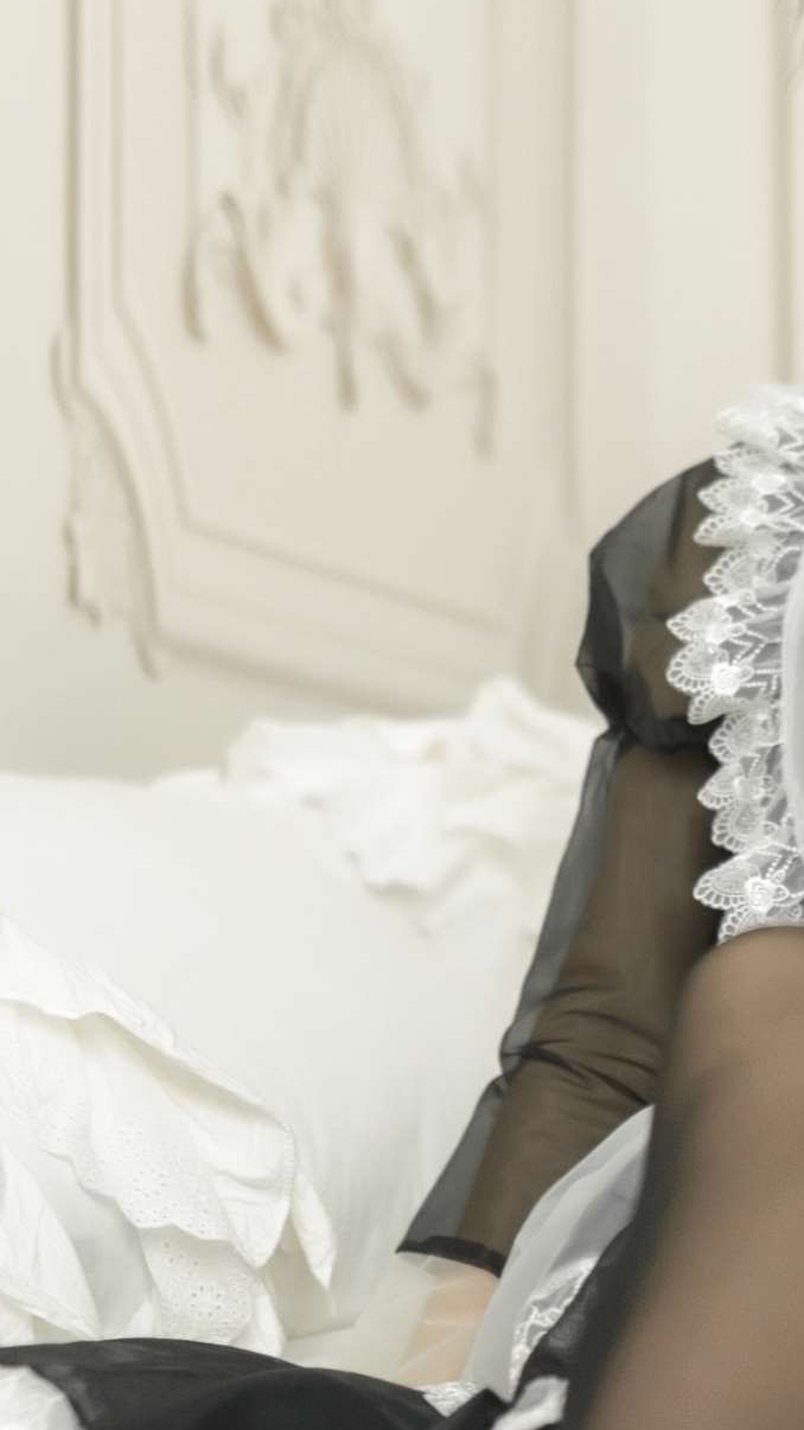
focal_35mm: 123
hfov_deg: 9.7
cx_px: 927
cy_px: 1150
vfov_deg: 17.3
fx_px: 4664
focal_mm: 35
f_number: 1.4
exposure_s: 1/125
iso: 400
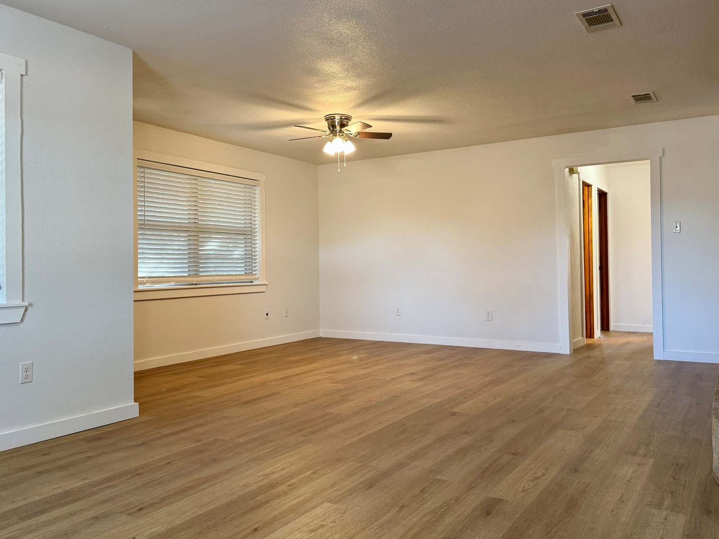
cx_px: 352
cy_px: 249
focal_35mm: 29
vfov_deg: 48.2
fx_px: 602
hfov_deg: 61.7
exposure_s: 1/60
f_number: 1.78
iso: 200
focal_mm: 6.76
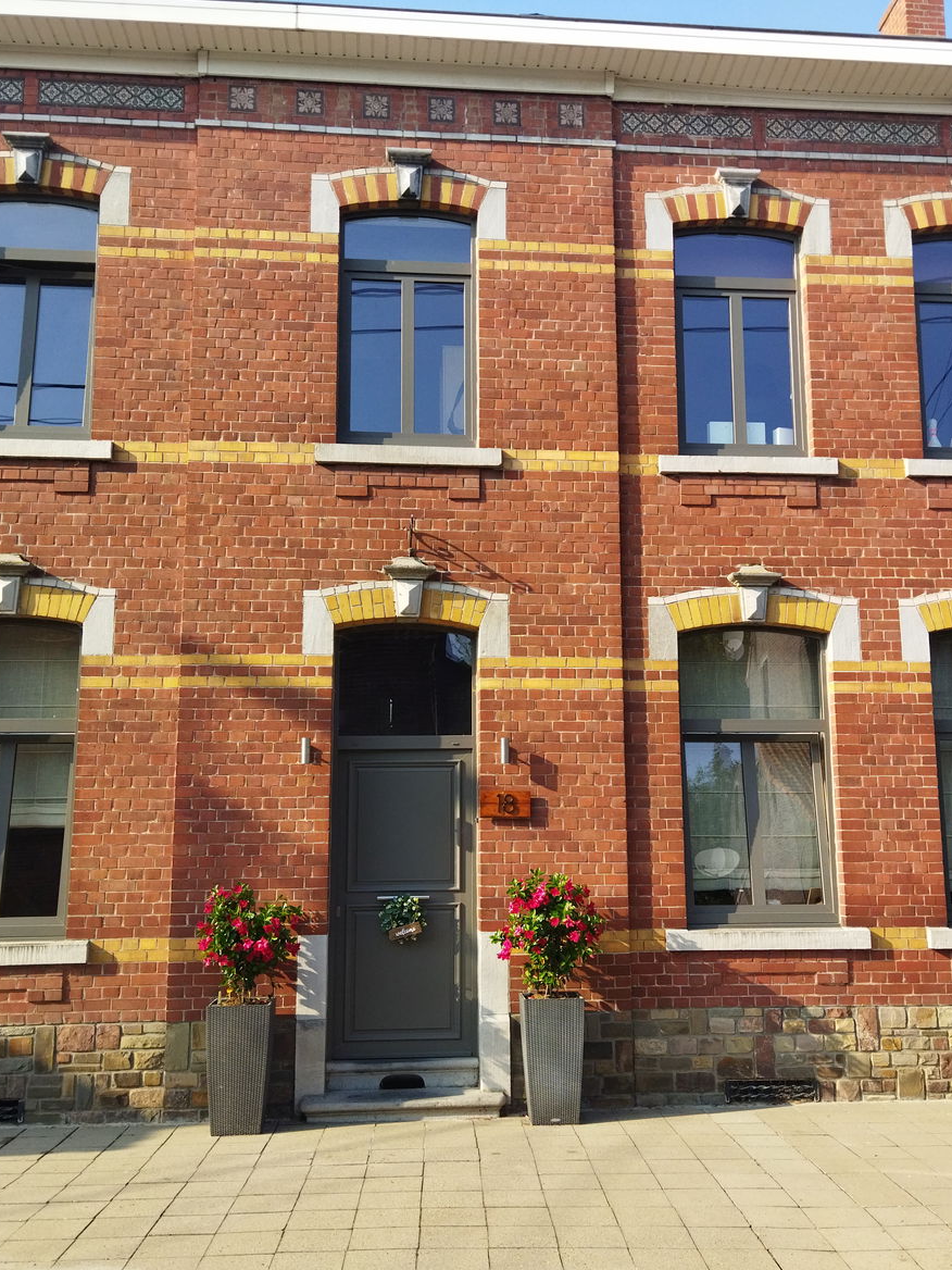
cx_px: 505
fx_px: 1357
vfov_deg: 50.1
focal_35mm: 37
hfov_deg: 38.7
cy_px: 644
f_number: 1.79
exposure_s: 1/1403
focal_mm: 4.71
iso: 101
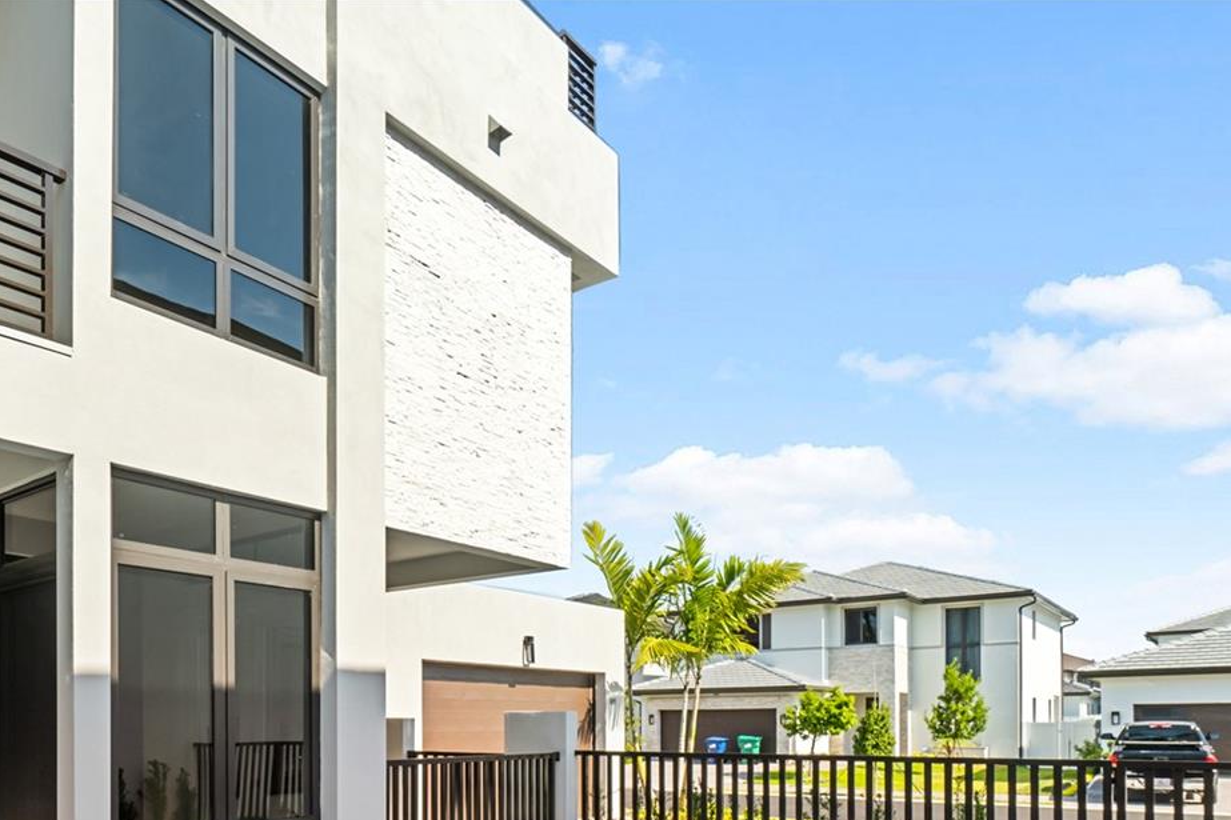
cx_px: 337
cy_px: 708
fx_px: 889
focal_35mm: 26
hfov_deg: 65.9
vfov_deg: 45.7
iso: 250
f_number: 9
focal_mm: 10
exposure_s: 1/80
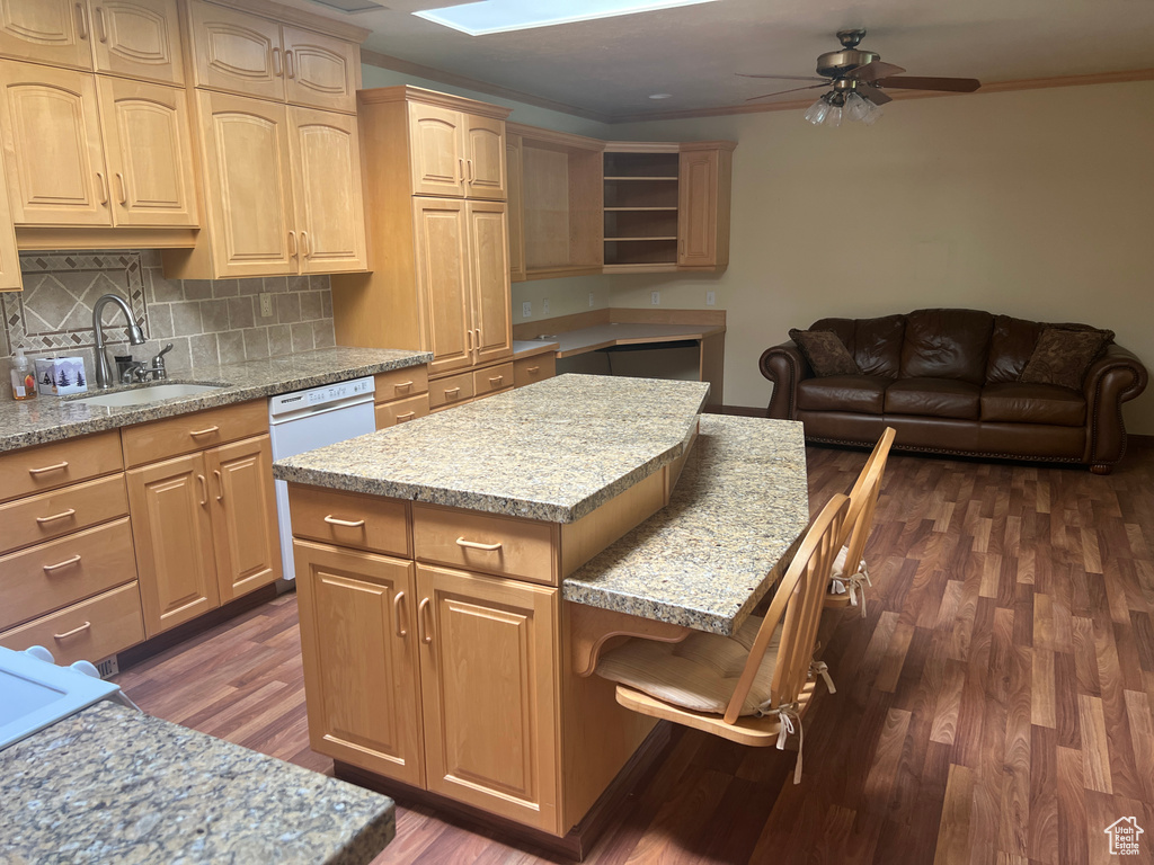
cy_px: 432
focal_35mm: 26
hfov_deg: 67.3
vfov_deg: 53.1
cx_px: 577
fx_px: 867
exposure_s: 1/121
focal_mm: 5.7
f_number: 1.5
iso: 100
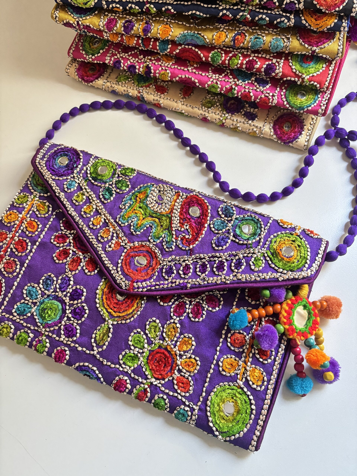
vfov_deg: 67.3
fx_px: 358
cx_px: 178
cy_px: 238
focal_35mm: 26
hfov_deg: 53.1
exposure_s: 1/60
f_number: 1.6
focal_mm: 5.96
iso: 500
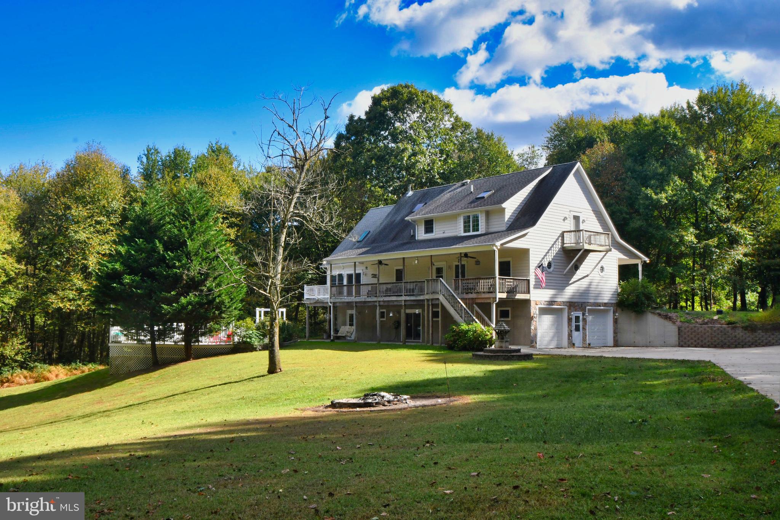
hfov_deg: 53.1
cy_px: 260
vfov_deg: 36.9
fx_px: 780
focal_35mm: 36
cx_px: 390
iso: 400
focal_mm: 24
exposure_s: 1/100
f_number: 22
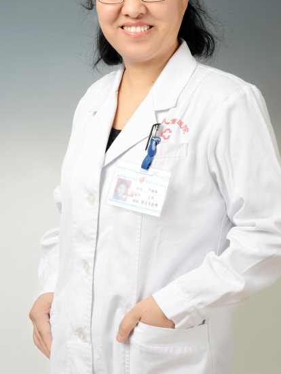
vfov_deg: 25.9
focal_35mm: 75
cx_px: 152
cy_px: 133
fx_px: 811
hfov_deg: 19.7
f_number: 13
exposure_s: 1/160
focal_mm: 56
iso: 200
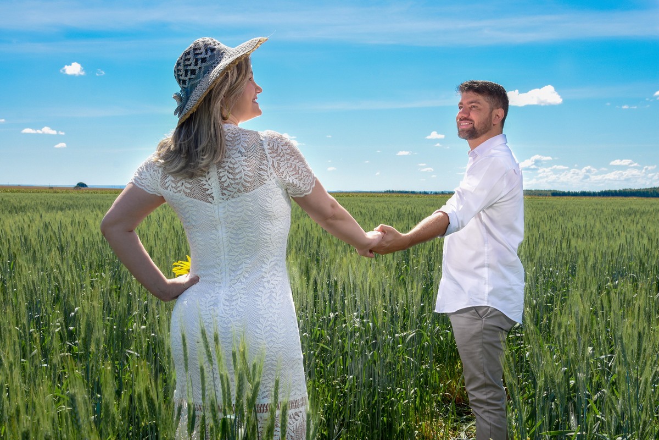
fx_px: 851
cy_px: 220
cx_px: 330
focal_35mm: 46
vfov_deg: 28.9
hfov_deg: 42.3
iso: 250
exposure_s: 1/250
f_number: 8
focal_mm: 31
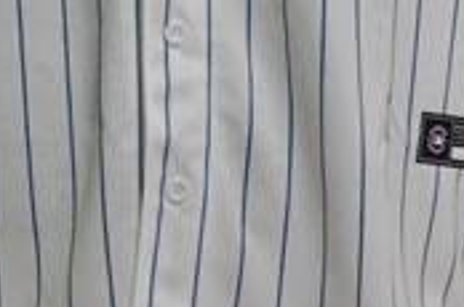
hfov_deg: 5.3
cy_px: -235
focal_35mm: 386
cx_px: 501
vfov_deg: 3.5
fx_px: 4962
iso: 4000
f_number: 4.8
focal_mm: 56
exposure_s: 1/60
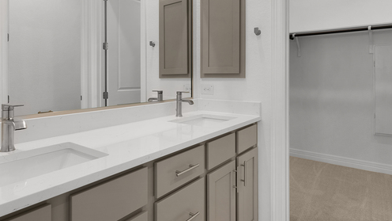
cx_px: 188
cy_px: 76
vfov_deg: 48.8
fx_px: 239
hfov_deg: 78.7
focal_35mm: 23
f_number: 9
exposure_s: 1/6
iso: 100
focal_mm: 17
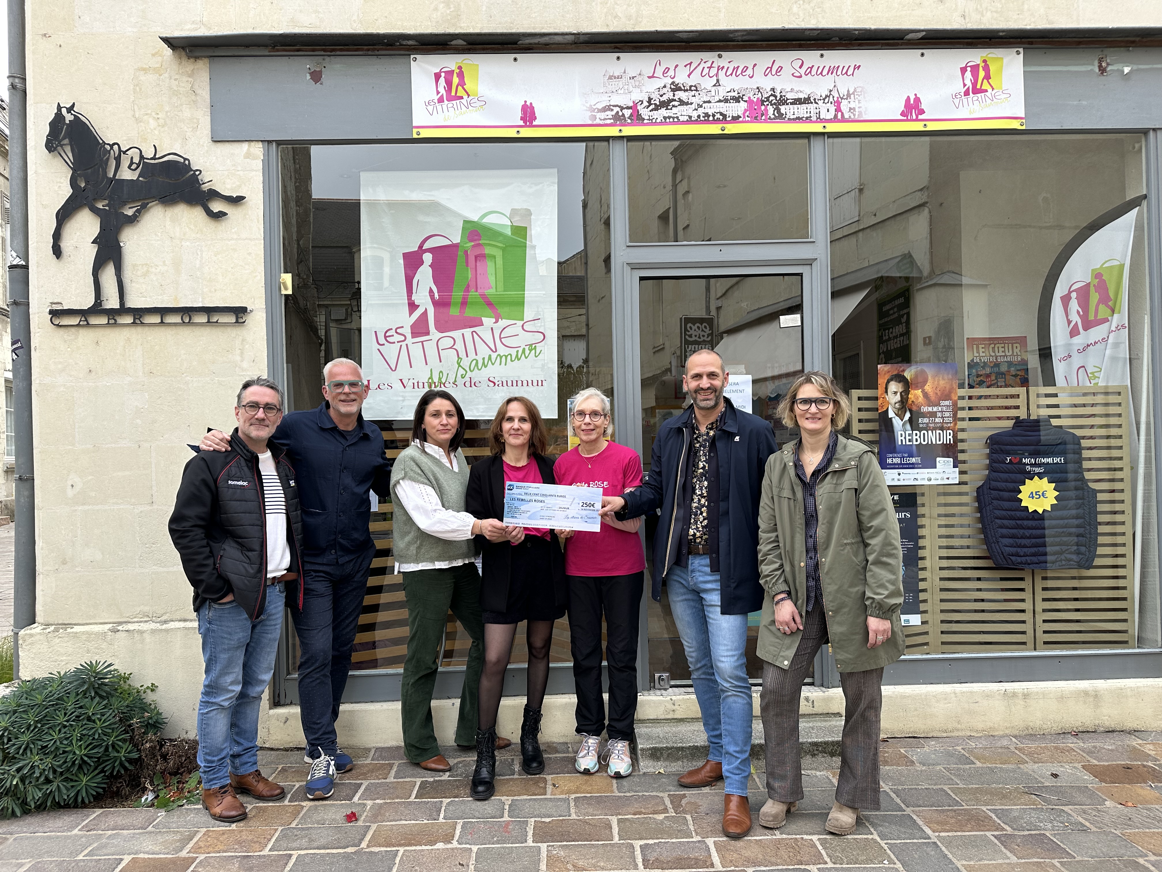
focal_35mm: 24
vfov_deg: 56.8
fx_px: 806
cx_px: 581
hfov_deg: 71.6
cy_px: 436
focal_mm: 6.86
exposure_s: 1/486
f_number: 1.78
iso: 80
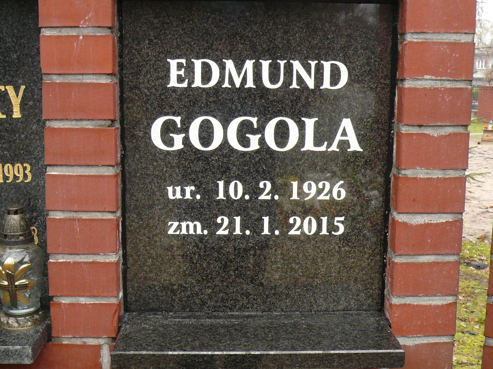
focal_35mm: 45
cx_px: 246
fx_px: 641
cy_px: 184
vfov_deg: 32.2
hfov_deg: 42.1
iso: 100
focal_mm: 4.9
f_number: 2.9
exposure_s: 1/50
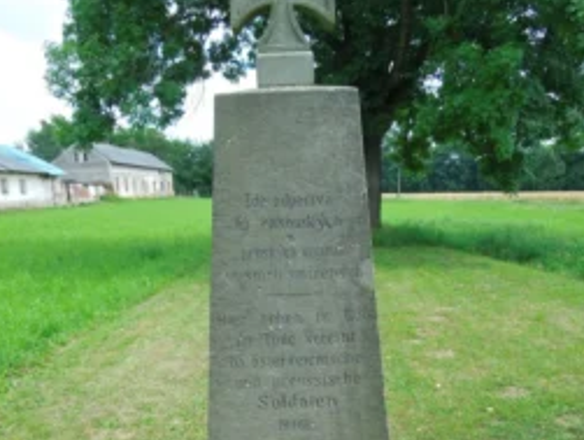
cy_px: 331
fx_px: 591
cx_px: 295
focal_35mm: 35
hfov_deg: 52.6
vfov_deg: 39.7
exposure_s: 1/400
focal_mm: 4.5
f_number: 6.6
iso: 400
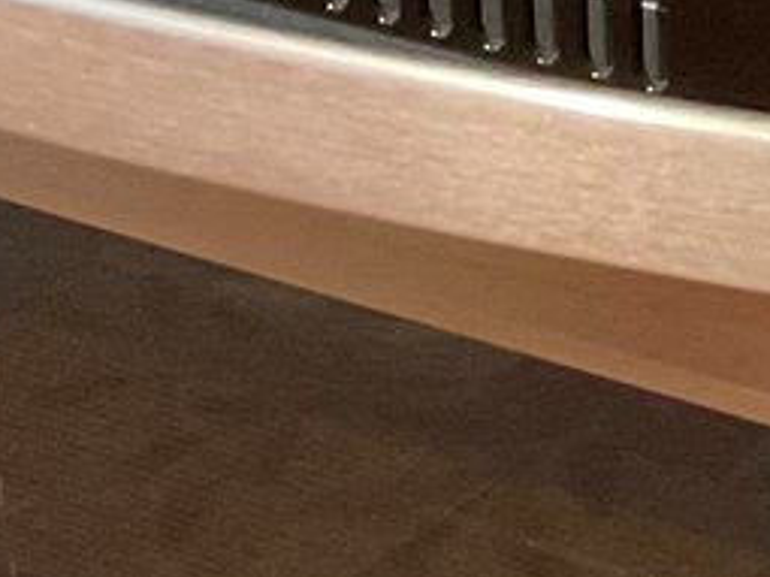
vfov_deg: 8.0
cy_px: -805
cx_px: 1375
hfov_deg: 10.8
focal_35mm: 172
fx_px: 3824
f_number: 1.8
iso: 250
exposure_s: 1/60
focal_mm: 3
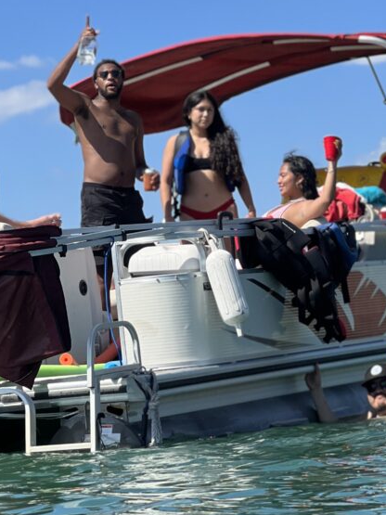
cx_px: 204
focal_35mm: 142
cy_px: 225
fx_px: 2112
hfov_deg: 10.4
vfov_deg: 13.9
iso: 32
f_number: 2.8
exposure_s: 1/585
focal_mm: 9
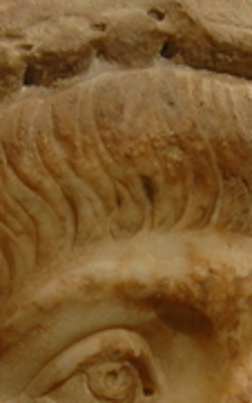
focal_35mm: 156
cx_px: 4
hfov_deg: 8.4
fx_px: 1716
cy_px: 449
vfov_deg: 13.2
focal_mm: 28
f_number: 4
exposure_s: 1/20
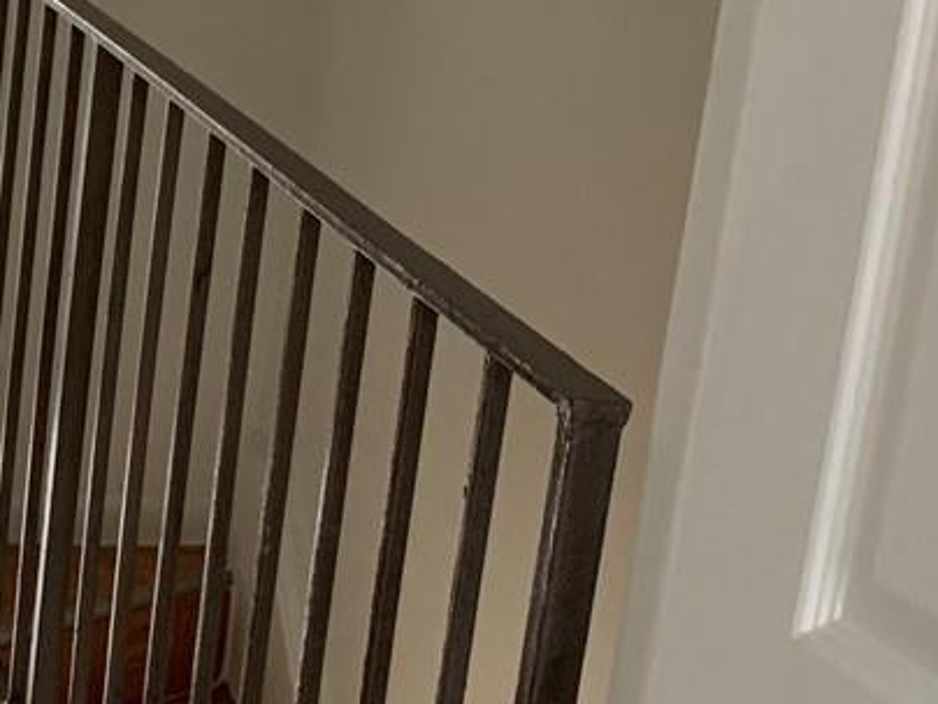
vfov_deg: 14.3
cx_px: -522
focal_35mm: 103
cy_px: 481
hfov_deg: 17.0
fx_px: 2791
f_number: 1.8
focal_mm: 4.25
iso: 200
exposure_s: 1/60
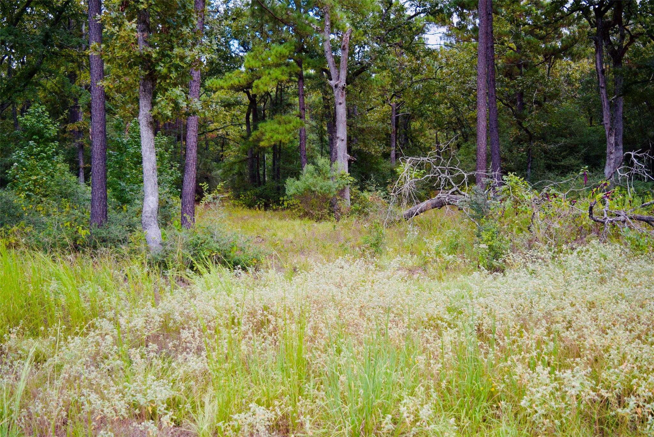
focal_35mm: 34
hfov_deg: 55.1
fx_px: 627
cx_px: 327
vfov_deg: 38.4
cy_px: 218
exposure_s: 1/250
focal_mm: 23
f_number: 3.8
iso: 200
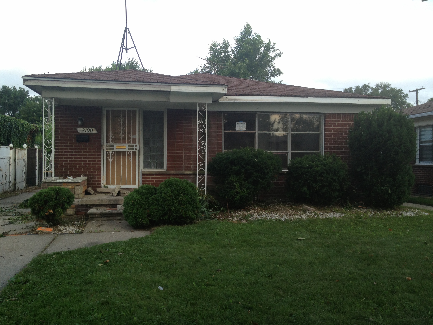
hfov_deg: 52.6
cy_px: 162
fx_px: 438
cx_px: 216
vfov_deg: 40.7
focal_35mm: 35
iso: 50
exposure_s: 1/303
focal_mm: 4.28
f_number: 2.4
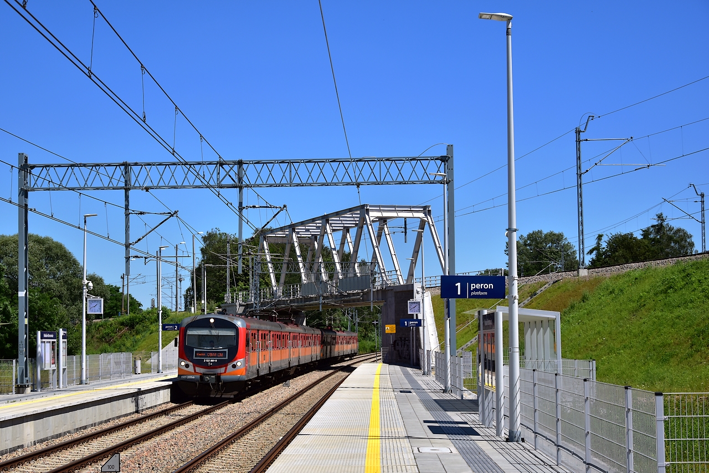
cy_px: 236
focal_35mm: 63
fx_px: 1241
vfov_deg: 21.6
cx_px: 354
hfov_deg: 31.9
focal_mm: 42
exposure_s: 1/1000
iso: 100
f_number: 5.6
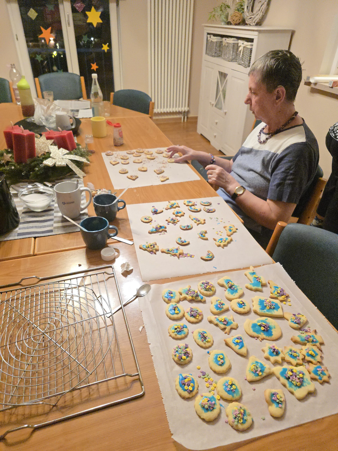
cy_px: 226
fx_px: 299
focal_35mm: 23
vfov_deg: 73.9
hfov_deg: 58.9
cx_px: 169
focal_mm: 6.3
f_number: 1.7
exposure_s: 1/100
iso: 1000
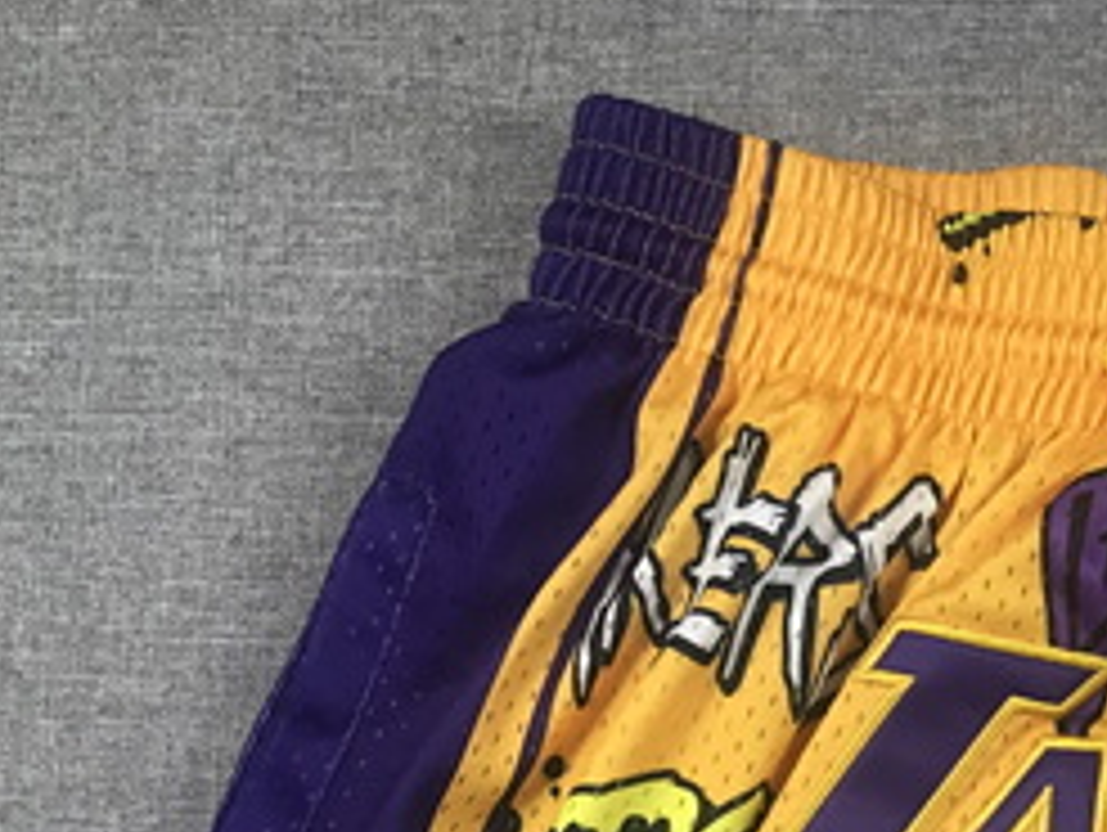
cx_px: 1314
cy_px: 1259
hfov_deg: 20.2
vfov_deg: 15.0
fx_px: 2913
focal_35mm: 91
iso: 32
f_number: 1.8
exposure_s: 1/100
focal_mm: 3.99
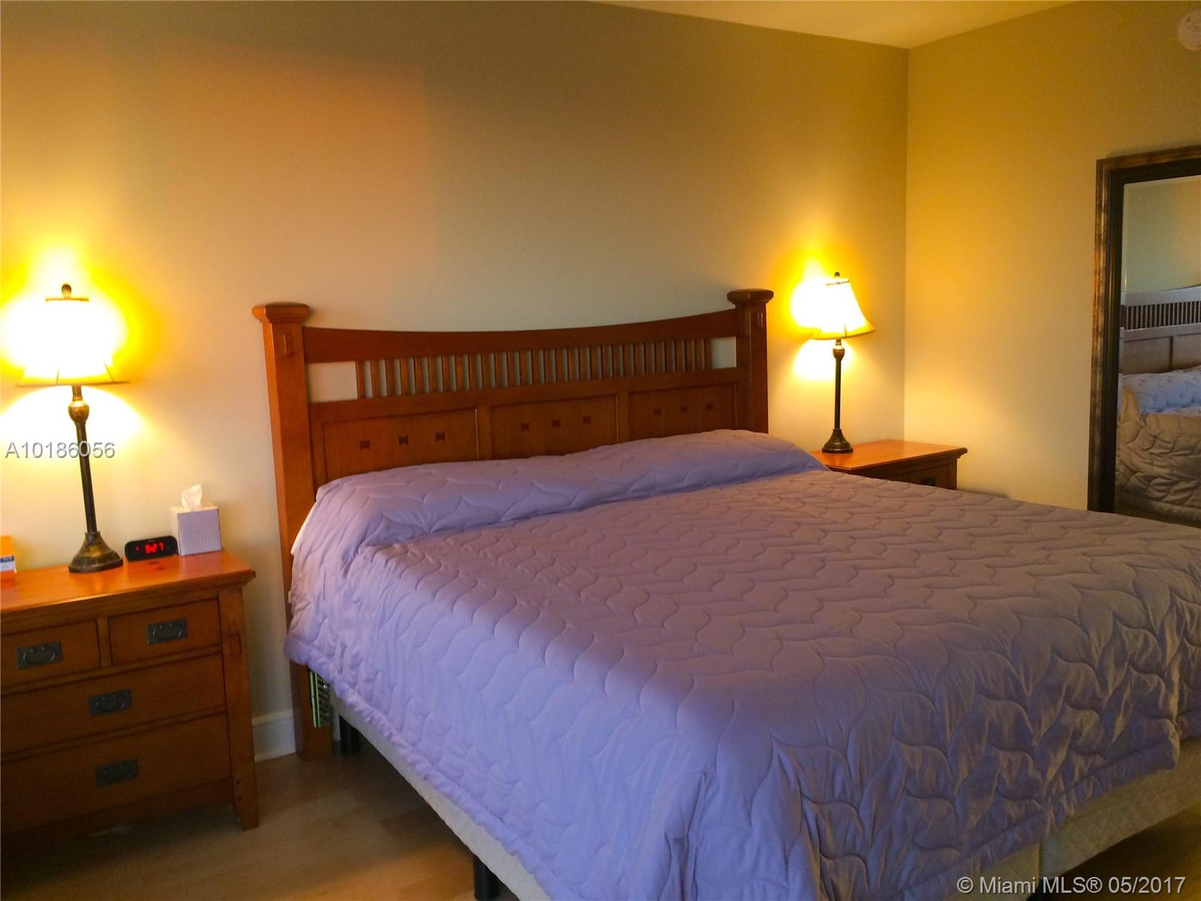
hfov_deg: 61.7
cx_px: 600
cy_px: 450
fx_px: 1006
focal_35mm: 29
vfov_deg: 48.2
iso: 160
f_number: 2.2
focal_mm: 4.15
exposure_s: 1/33
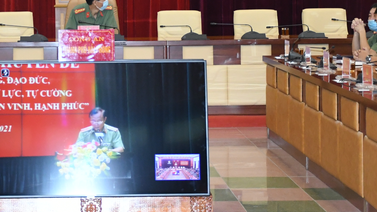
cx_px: 105
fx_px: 1310
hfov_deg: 16.3
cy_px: -7
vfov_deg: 9.2
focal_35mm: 131
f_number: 4
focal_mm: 32
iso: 2000
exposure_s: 1/200
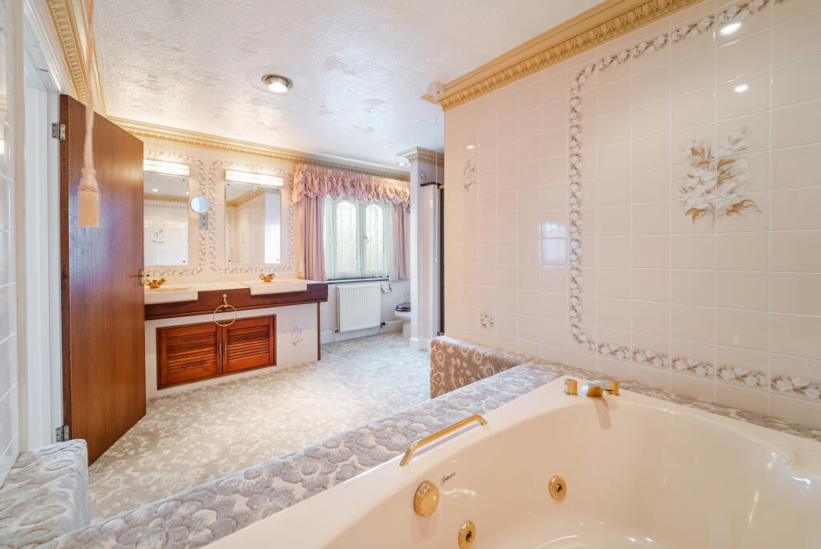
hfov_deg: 104.2
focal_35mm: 14
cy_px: 274
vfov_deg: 81.3
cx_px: 410
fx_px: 319
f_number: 6.3
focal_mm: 14
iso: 400
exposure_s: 1/2
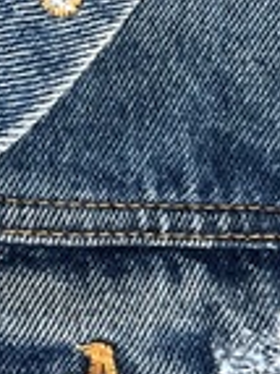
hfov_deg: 11.0
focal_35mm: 130
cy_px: -26
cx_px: -118
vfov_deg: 14.8
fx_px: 1404
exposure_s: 1/120
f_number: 1.8
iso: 64
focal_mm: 3
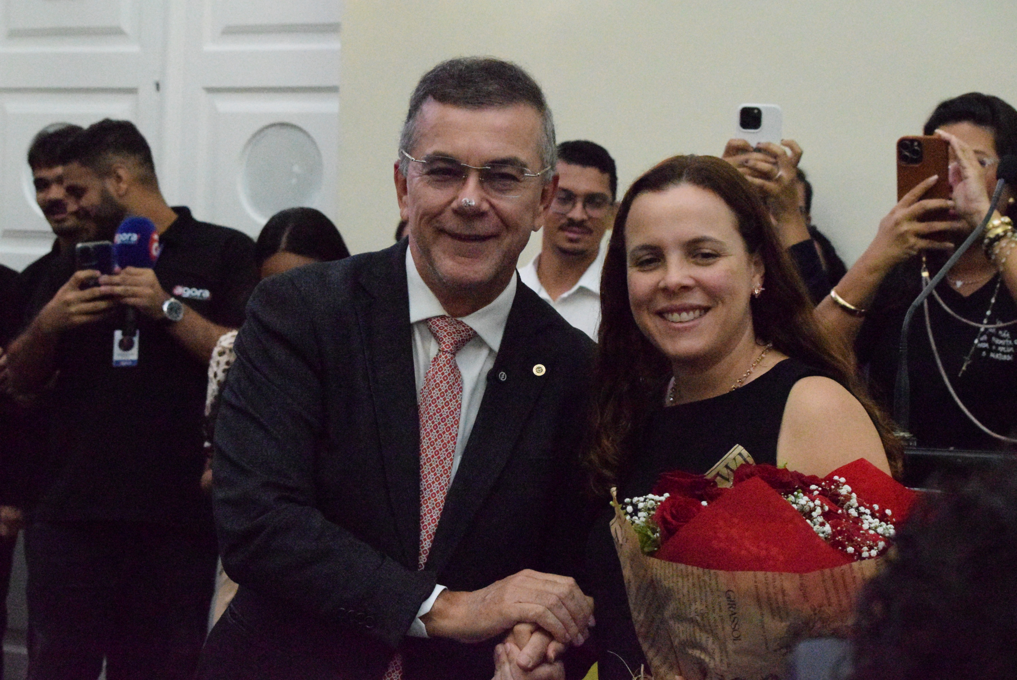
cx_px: 508
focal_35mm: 82
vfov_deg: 16.6
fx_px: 2332
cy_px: 340
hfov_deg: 24.6
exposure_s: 1/400
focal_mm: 55
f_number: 8
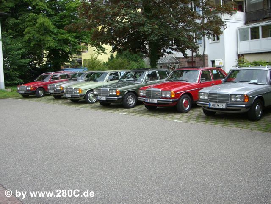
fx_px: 297
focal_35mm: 38
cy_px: 102
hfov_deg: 49.0
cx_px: 136
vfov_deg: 37.7
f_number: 2.7
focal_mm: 6.2
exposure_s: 1/160
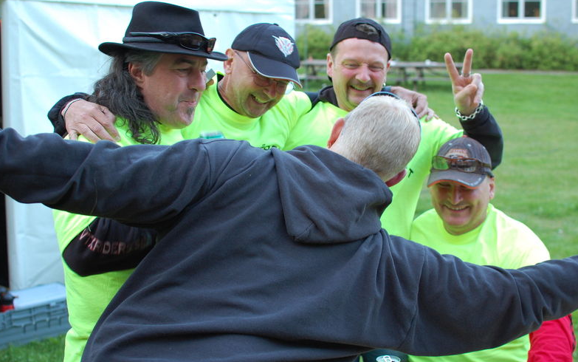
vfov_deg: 23.8
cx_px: 286
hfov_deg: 37.2
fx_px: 859
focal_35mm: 55
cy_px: 181
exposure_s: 1/40
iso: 400
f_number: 3.2
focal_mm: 35
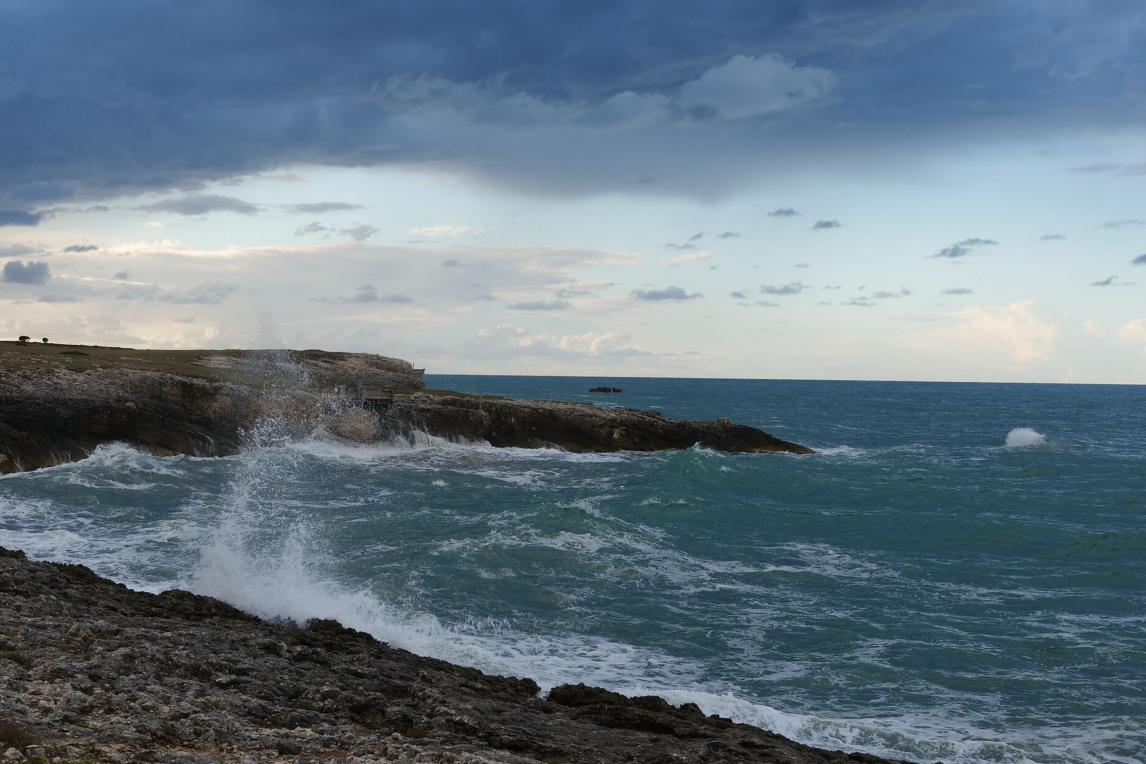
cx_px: 451
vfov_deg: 27.5
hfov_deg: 40.1
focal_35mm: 49
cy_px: 380
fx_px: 1560
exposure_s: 1/60
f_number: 11
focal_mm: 38
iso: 200
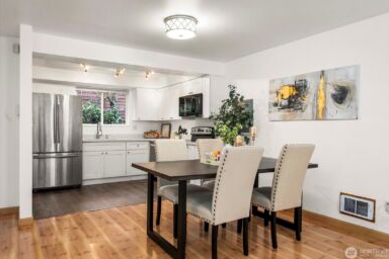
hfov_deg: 71.5
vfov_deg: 51.3
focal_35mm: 25
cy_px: 127
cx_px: 201
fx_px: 270
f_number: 8
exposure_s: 1/60
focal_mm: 24
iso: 1000
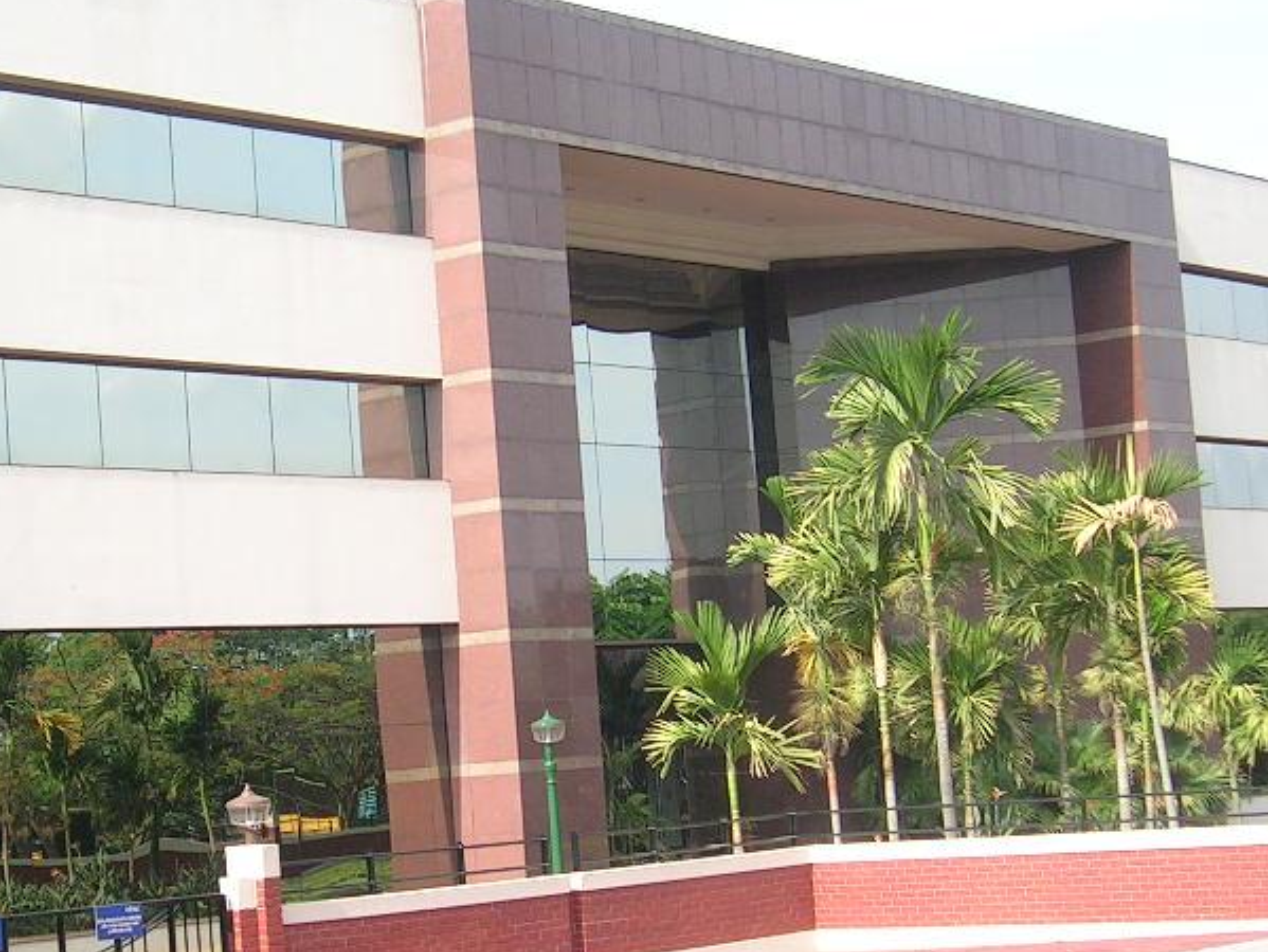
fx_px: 3006
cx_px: 457
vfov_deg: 18.0
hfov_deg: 23.7
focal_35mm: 82
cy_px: 597
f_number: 3.1
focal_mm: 7.3
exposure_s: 1/257
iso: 50
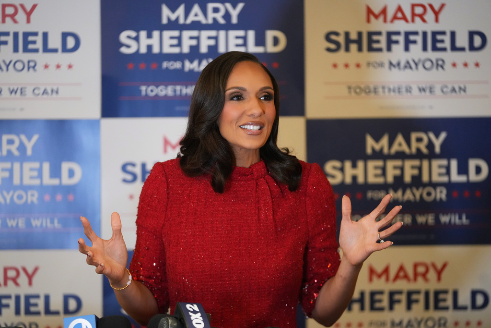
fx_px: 2155
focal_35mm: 158
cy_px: 164
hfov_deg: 13.0
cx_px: 246
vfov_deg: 8.7
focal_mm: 158
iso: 3200
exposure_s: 1/320
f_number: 2.8
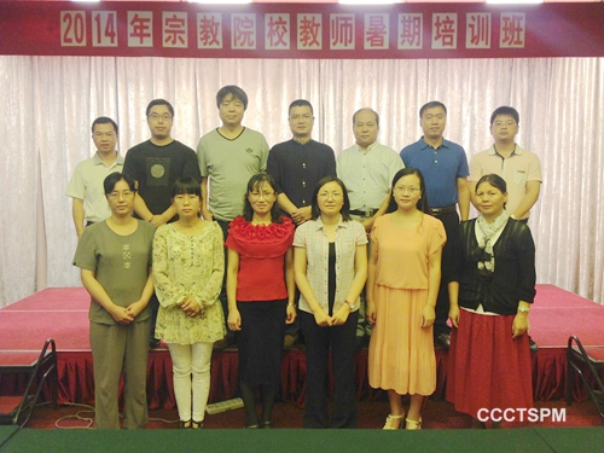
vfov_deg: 40.7
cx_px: 302
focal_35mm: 35
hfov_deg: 52.6
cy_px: 226
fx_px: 611
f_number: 2.4
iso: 80
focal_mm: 4.28
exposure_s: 1/15
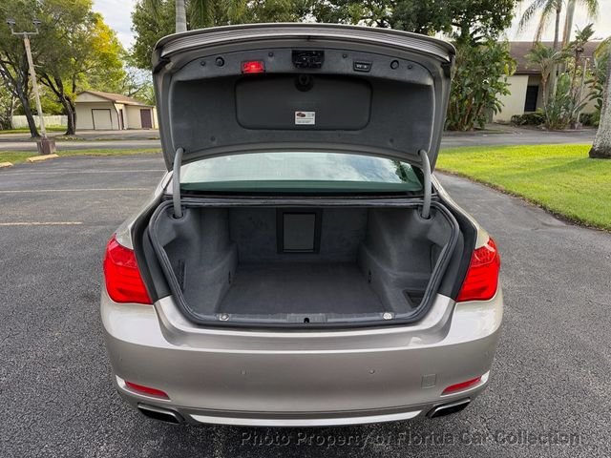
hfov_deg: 71.6
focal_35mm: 24
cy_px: 229
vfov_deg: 56.8
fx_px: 424
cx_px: 306
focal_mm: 6.76
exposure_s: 1/342
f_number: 1.78
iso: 80
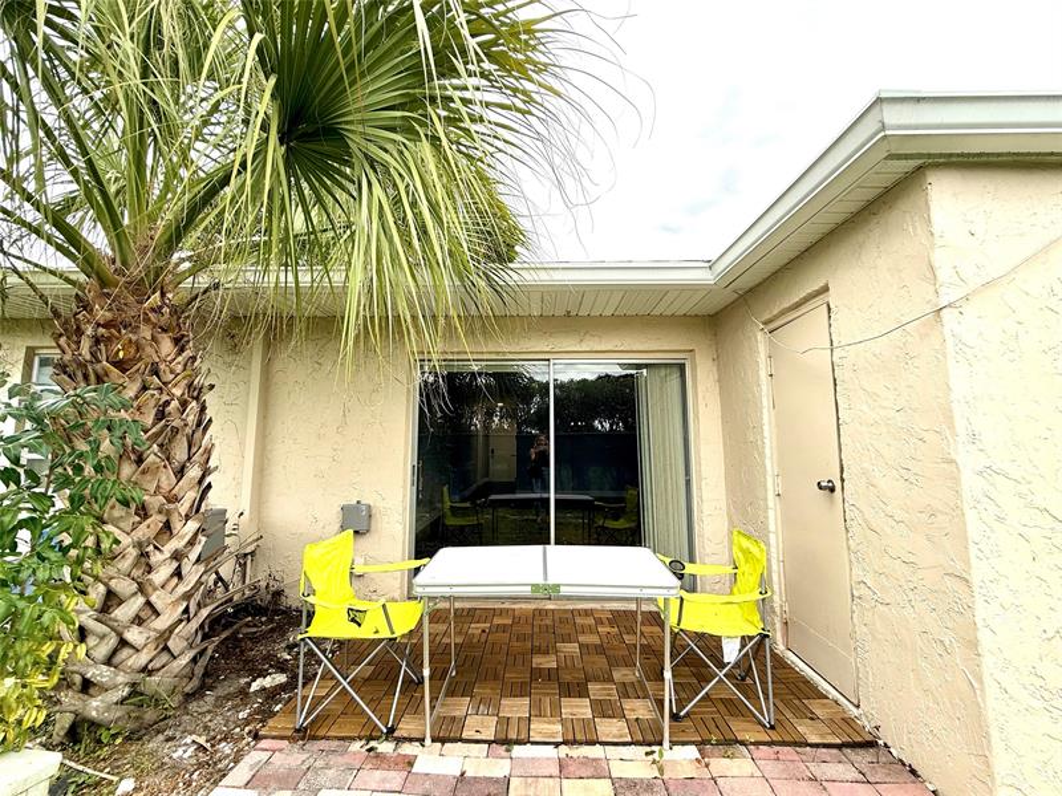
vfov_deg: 85.7
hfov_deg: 102.1
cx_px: 531
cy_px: 398
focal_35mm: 14
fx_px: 430
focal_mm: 2.22
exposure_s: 1/308
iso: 64
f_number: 2.2
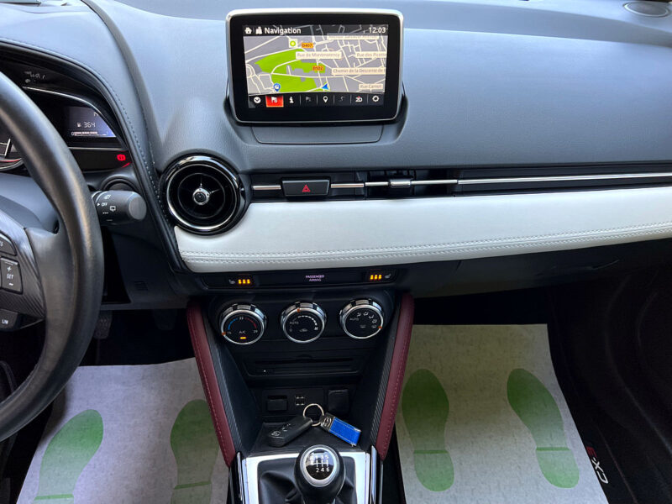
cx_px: 336
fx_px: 505
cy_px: 252
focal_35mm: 26
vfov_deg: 53.1
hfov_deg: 67.3
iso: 32
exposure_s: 1/121
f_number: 1.5
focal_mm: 5.7
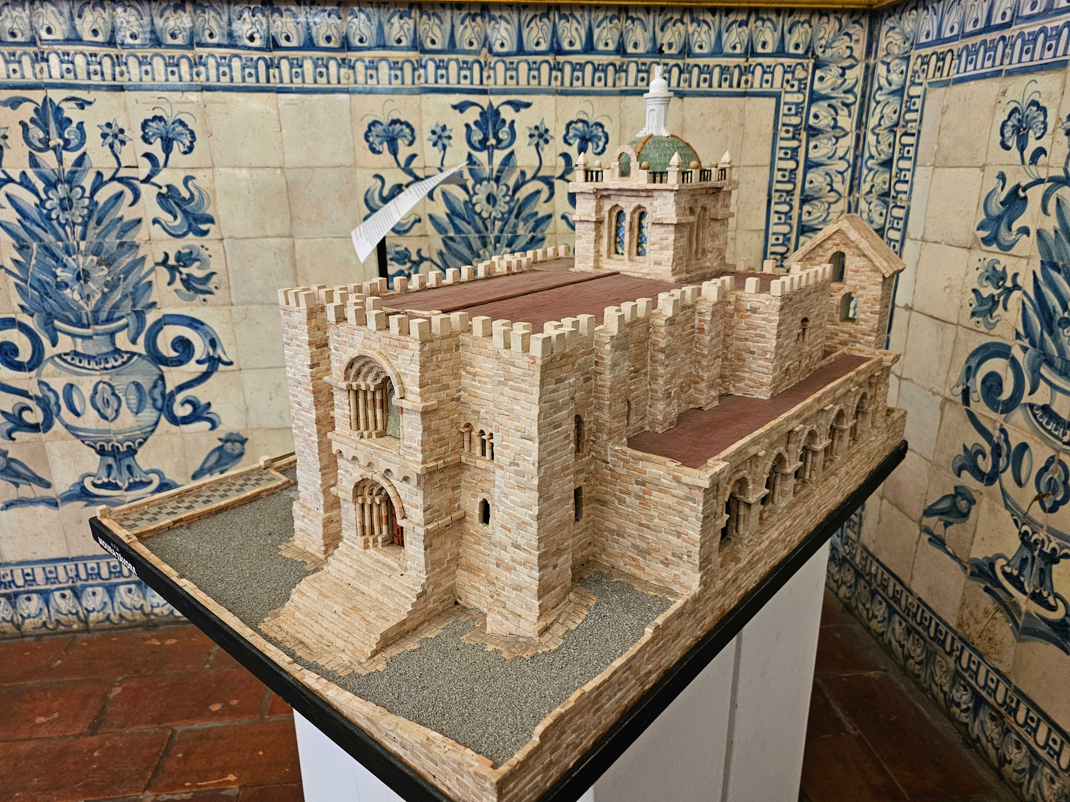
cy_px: 401
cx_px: 535
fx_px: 711
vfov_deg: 58.9
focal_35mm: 23
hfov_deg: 73.9
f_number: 1.7
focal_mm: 6.3
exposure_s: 1/25
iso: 500
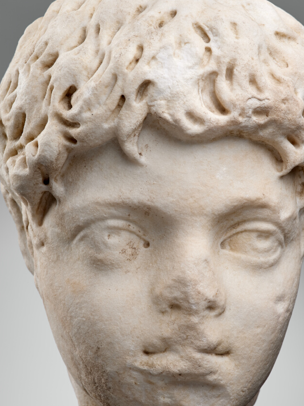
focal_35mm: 100
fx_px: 1171
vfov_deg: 19.6
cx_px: 169
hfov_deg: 14.8
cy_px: 240
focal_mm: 80
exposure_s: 1/125
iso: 100
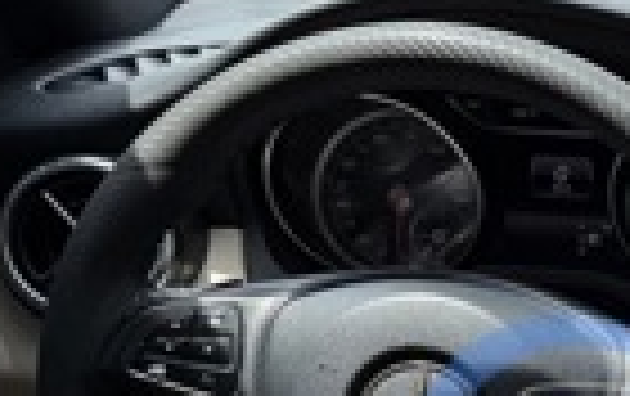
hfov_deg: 15.8
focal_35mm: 109
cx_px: 1184
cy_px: 482
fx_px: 1874
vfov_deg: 11.8
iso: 80
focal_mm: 6.76
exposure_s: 1/831
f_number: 1.78
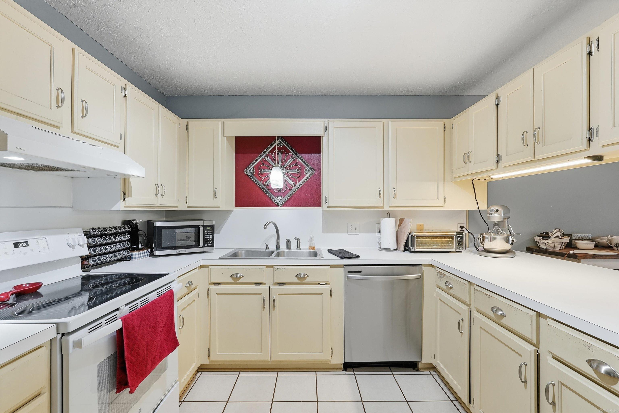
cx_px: 310
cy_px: 206
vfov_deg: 73.8
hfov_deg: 96.7
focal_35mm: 16
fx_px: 275
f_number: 9
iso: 250
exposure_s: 1/20
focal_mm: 16
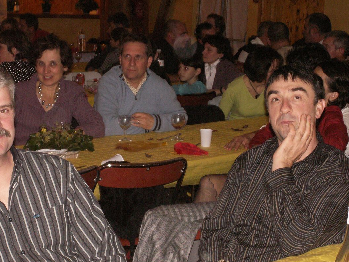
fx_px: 857
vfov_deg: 17.3
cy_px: 168
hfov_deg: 23.0
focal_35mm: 85
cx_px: 153
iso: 160
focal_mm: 10.66
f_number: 3.2
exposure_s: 1/40
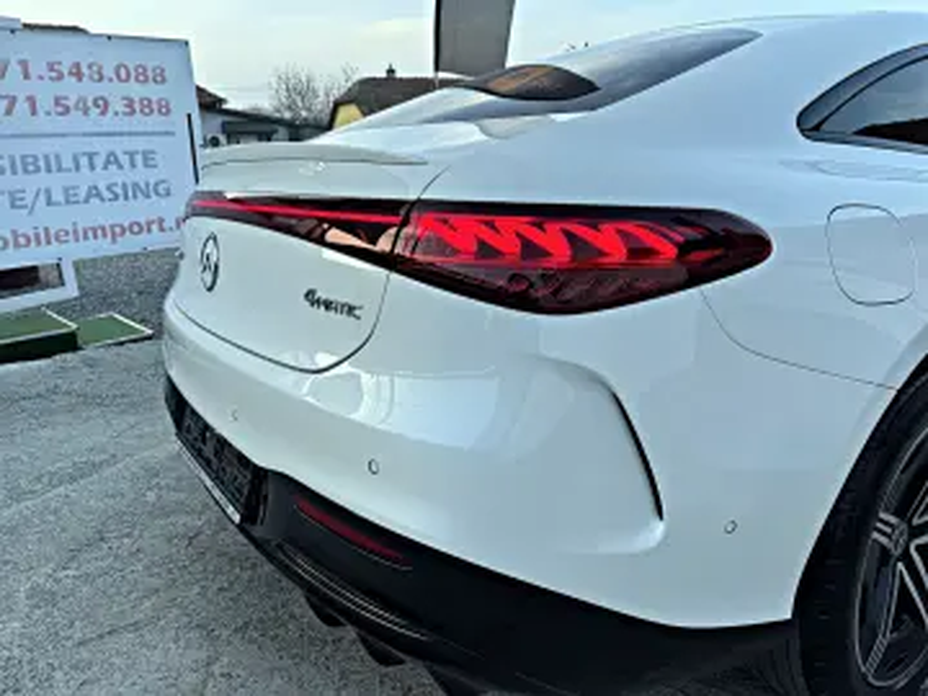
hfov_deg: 71.6
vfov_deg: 56.8
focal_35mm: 24
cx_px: 464
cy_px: 348
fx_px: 643
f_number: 1.78
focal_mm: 6.76
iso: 80
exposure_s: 1/304
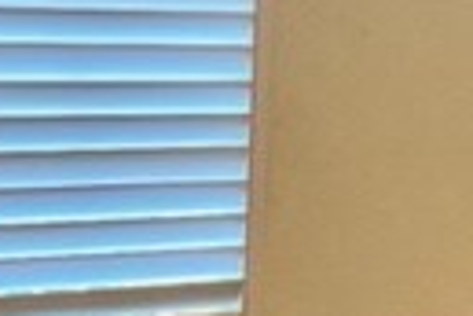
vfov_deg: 10.2
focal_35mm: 134
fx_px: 1760
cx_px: 356
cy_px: 254
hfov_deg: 15.2
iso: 100
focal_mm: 4.2
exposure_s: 1/60
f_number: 1.6
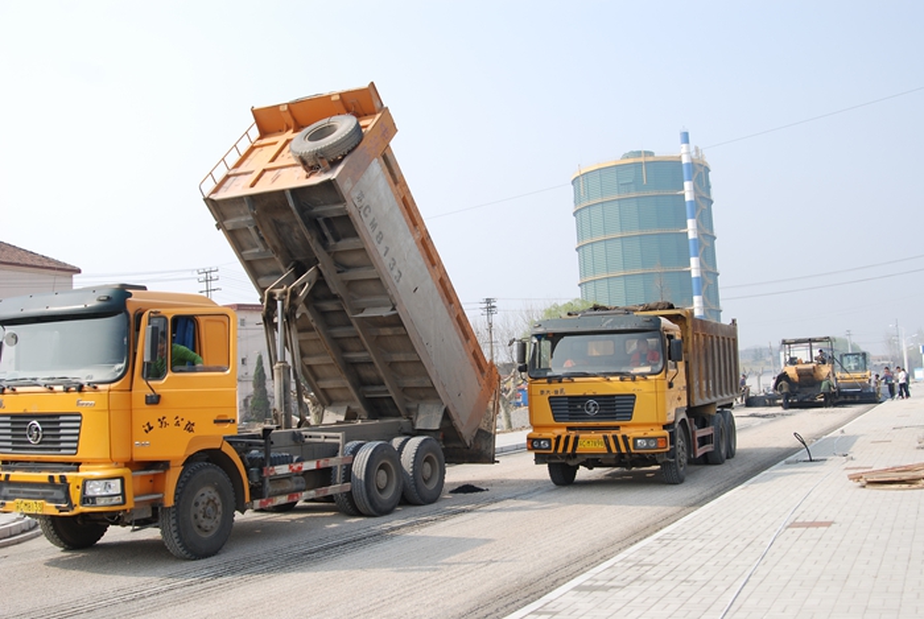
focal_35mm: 36
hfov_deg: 53.1
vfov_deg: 37.0
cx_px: 462
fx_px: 925
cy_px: 310
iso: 125
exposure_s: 1/500
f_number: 5.6
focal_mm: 24
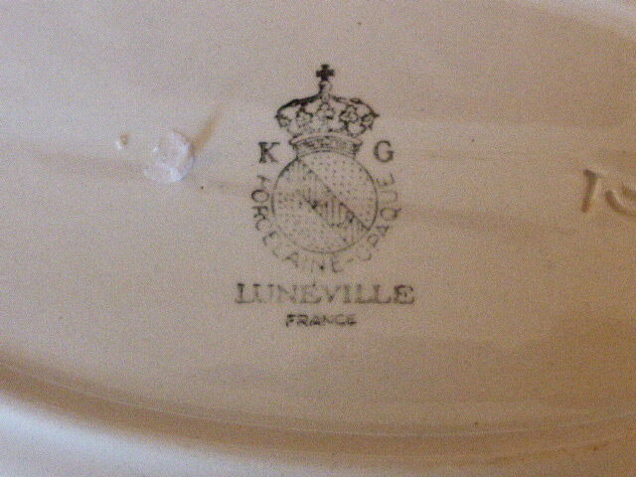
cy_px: 238
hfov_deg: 28.2
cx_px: 318
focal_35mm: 69
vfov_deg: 21.3
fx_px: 1268
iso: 1600
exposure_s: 1/25
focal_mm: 11.7
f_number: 4.9
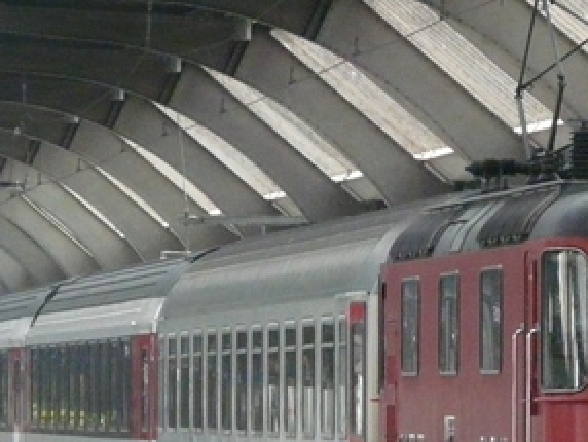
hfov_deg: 3.4
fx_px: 9979
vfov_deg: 2.5
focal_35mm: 587
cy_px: 349
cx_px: 576
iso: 500
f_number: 3.6
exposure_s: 1/250
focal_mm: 27.6
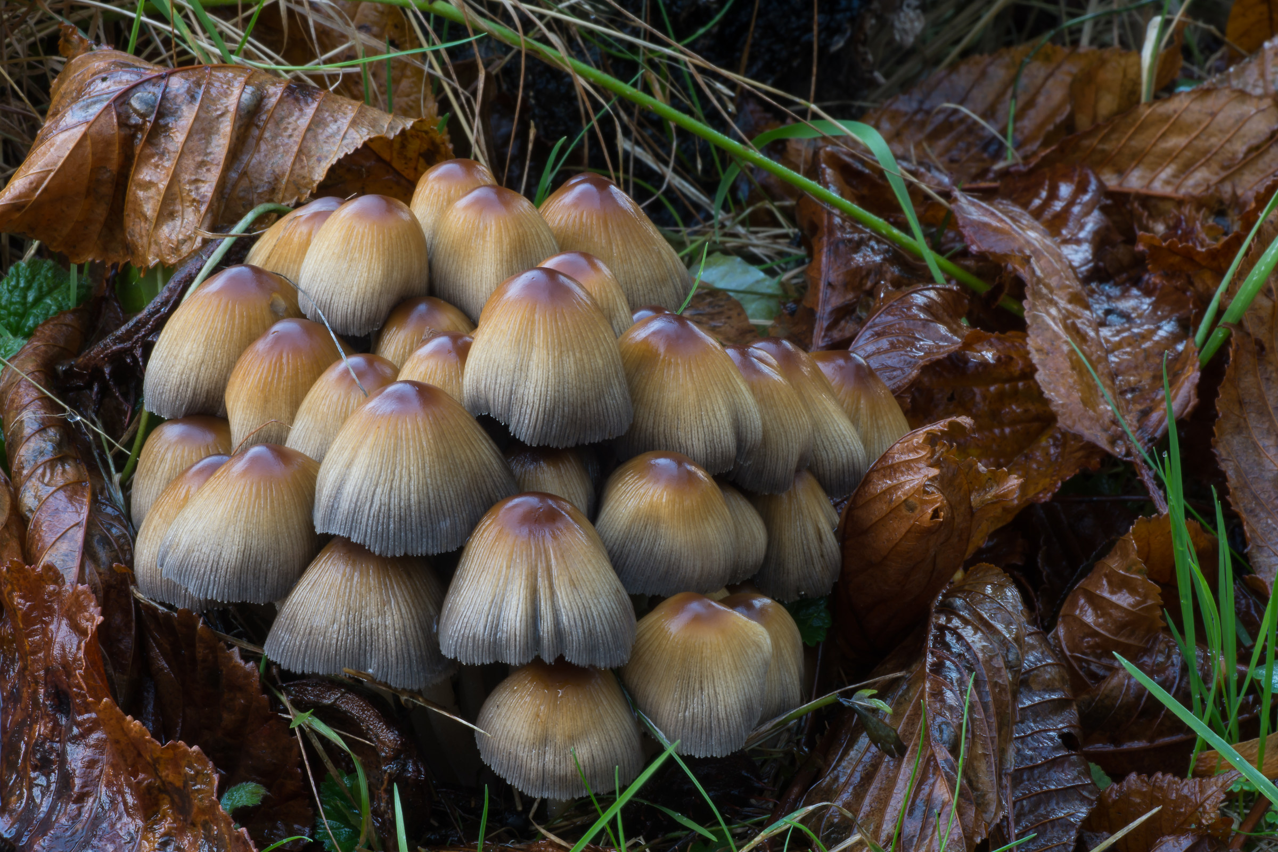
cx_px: 639
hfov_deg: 15.2
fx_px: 4792
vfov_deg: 10.2
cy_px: 426
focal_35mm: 135
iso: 100
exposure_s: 4
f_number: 36
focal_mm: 90
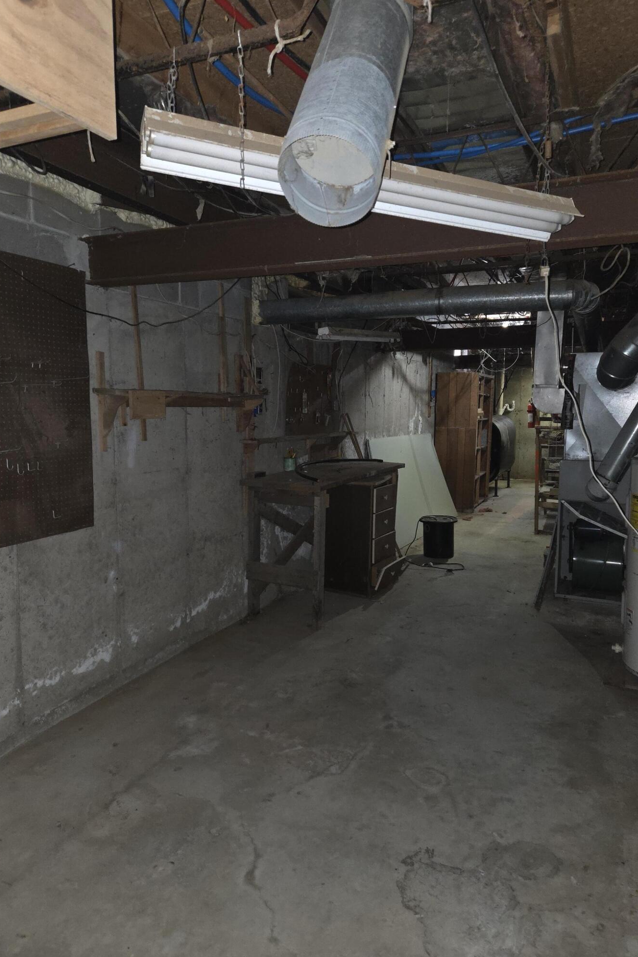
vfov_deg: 73.7
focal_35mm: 24
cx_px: 346
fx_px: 638
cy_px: 479
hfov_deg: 53.1
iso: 320
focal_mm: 5.4
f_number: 1.8
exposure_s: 1/12
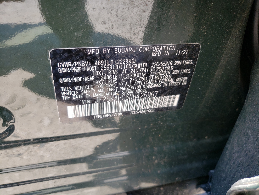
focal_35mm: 26
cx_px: 130
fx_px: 195
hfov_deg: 67.3
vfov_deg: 53.1
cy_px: 98
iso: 50
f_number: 1.5
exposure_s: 1/213
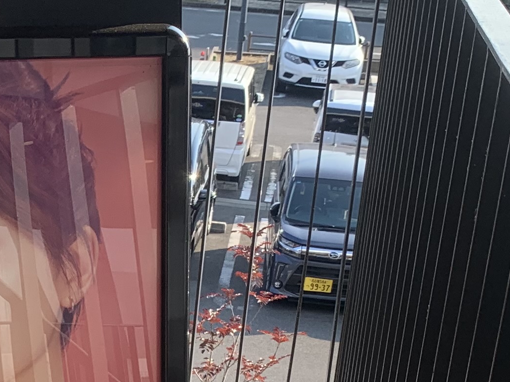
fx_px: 1488
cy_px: 443
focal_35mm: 101
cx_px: -57
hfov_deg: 18.7
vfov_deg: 14.2
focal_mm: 4.25
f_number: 1.8
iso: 25
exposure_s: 1/543
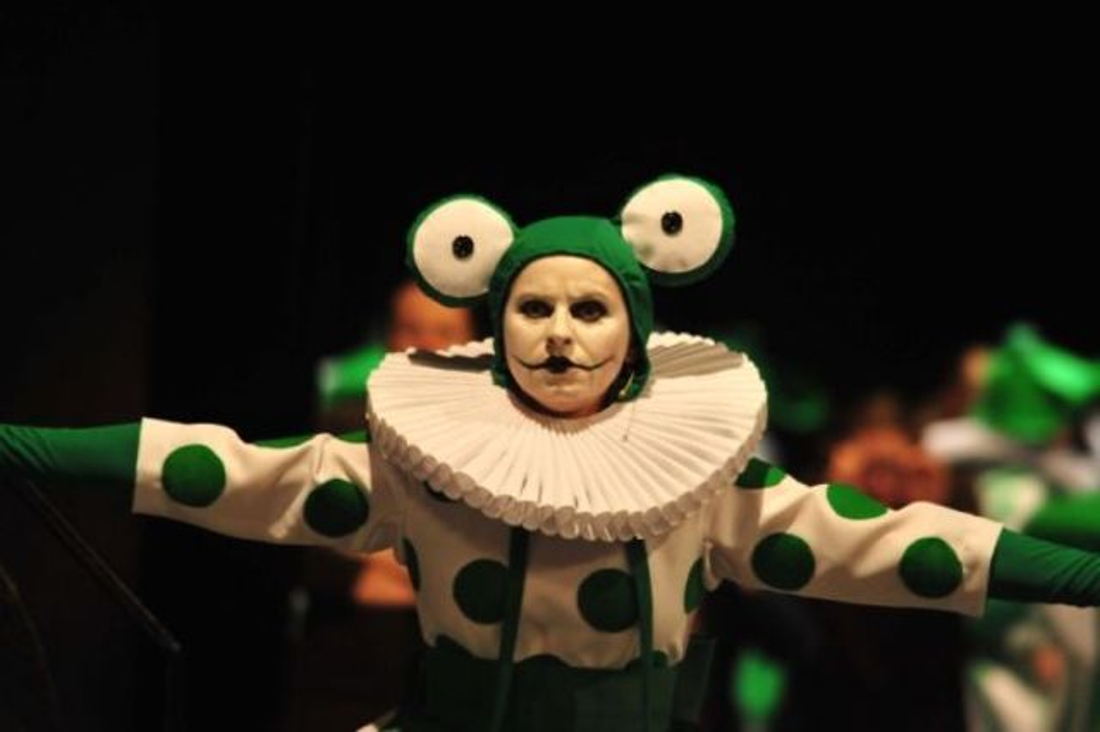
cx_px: 550
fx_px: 9162
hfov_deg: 6.9
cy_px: 366
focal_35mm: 300
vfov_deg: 4.6
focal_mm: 300
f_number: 5
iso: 4000
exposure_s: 1/25
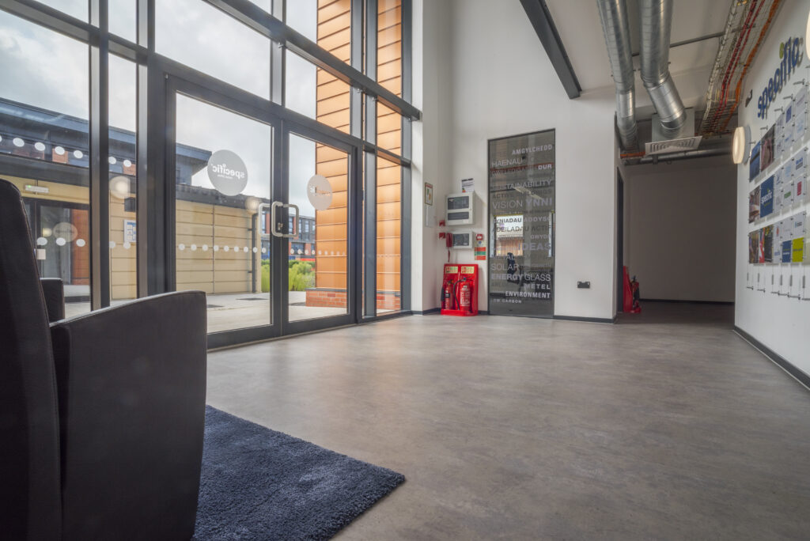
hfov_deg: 93.2
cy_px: 270
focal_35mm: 17
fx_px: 383
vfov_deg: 70.5
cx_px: 405
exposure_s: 1/15
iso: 100
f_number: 22
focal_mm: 17
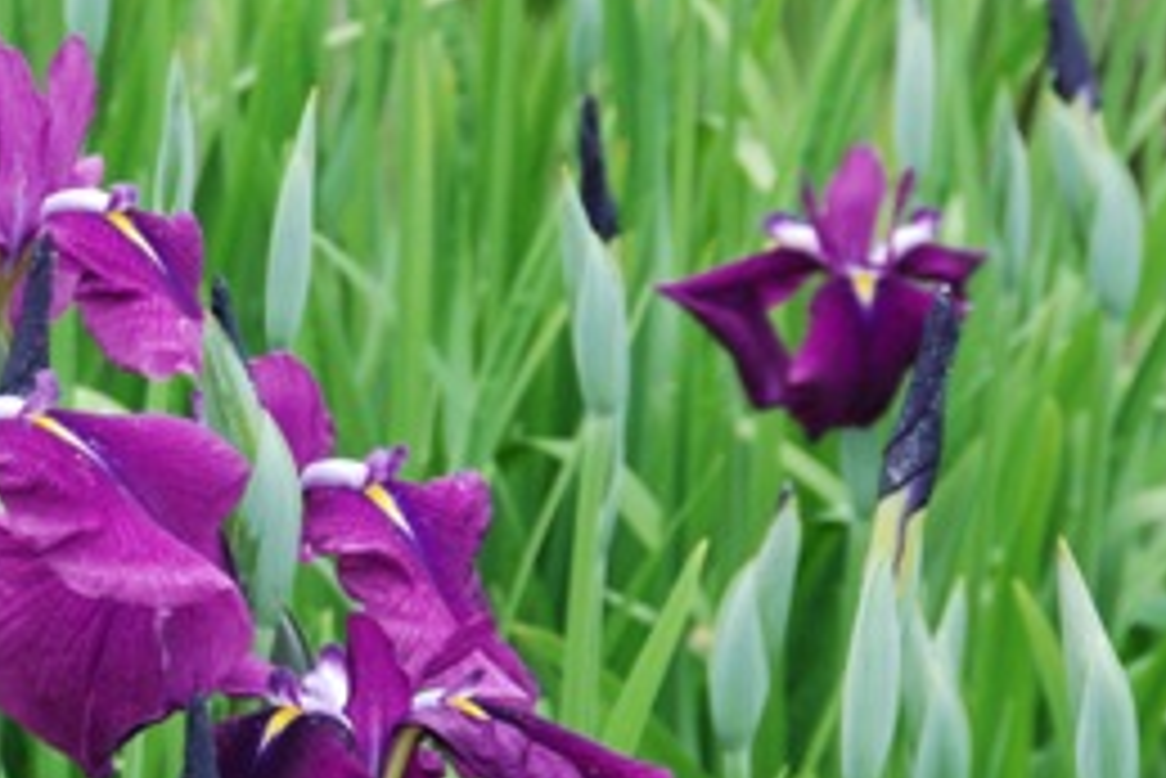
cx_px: -230
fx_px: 11414
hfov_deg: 5.8
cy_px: 481
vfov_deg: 3.9
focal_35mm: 352
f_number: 11
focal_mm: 95
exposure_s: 1/30
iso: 400
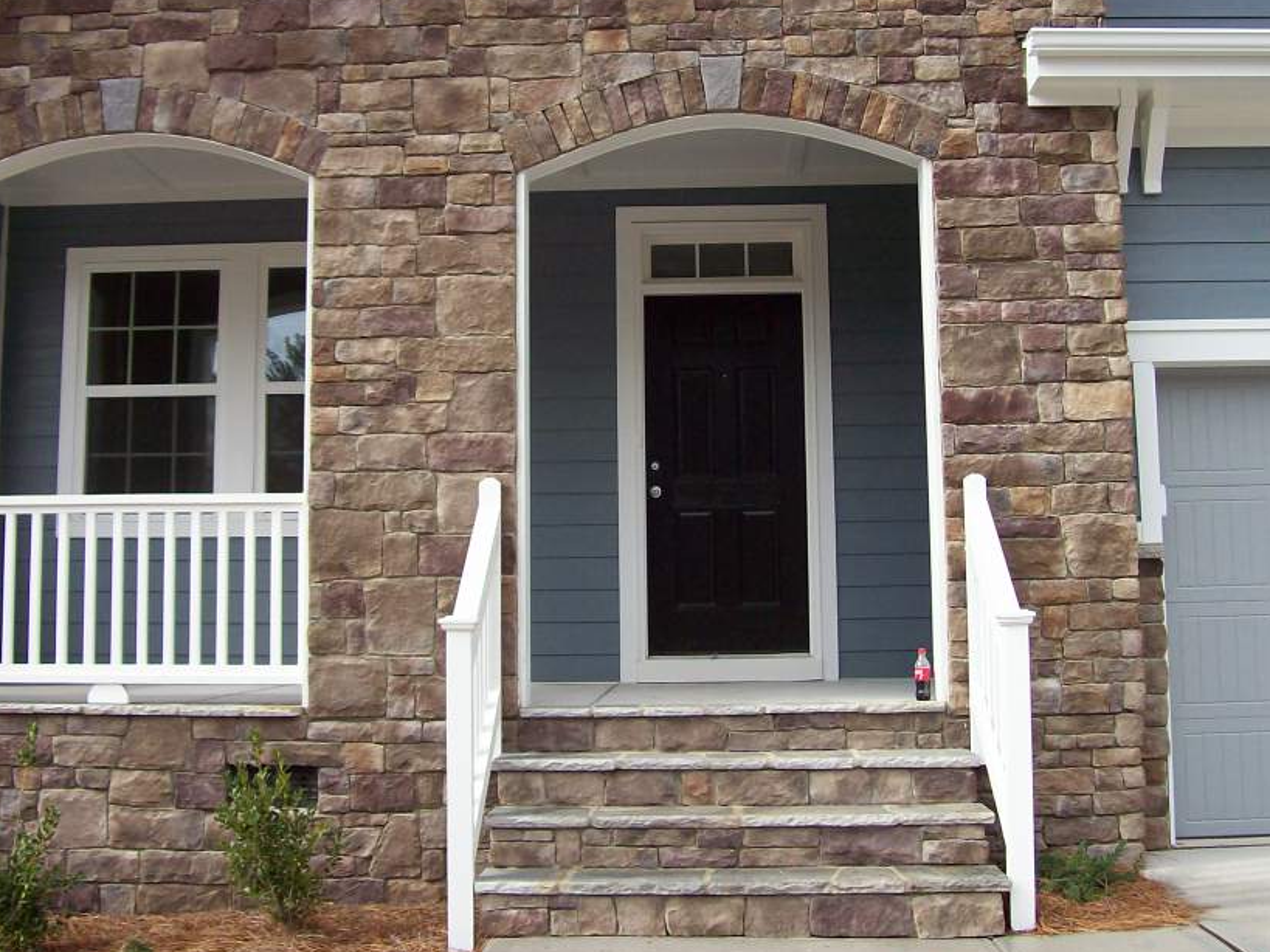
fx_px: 1651
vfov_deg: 32.1
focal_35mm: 45
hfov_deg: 42.1
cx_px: 631
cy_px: 377
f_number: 2.7
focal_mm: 6
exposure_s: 1/684
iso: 80
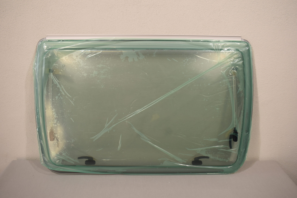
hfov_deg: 59.5
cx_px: 148
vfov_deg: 41.7
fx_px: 260
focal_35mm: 32
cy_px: 99
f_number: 5.6
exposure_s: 1/125
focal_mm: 21
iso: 320
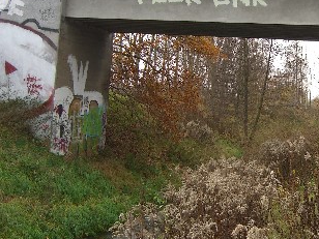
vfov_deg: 20.4
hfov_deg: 26.7
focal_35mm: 72
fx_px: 664
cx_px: 235
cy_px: 131
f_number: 2.8
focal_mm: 7.9
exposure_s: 1/400
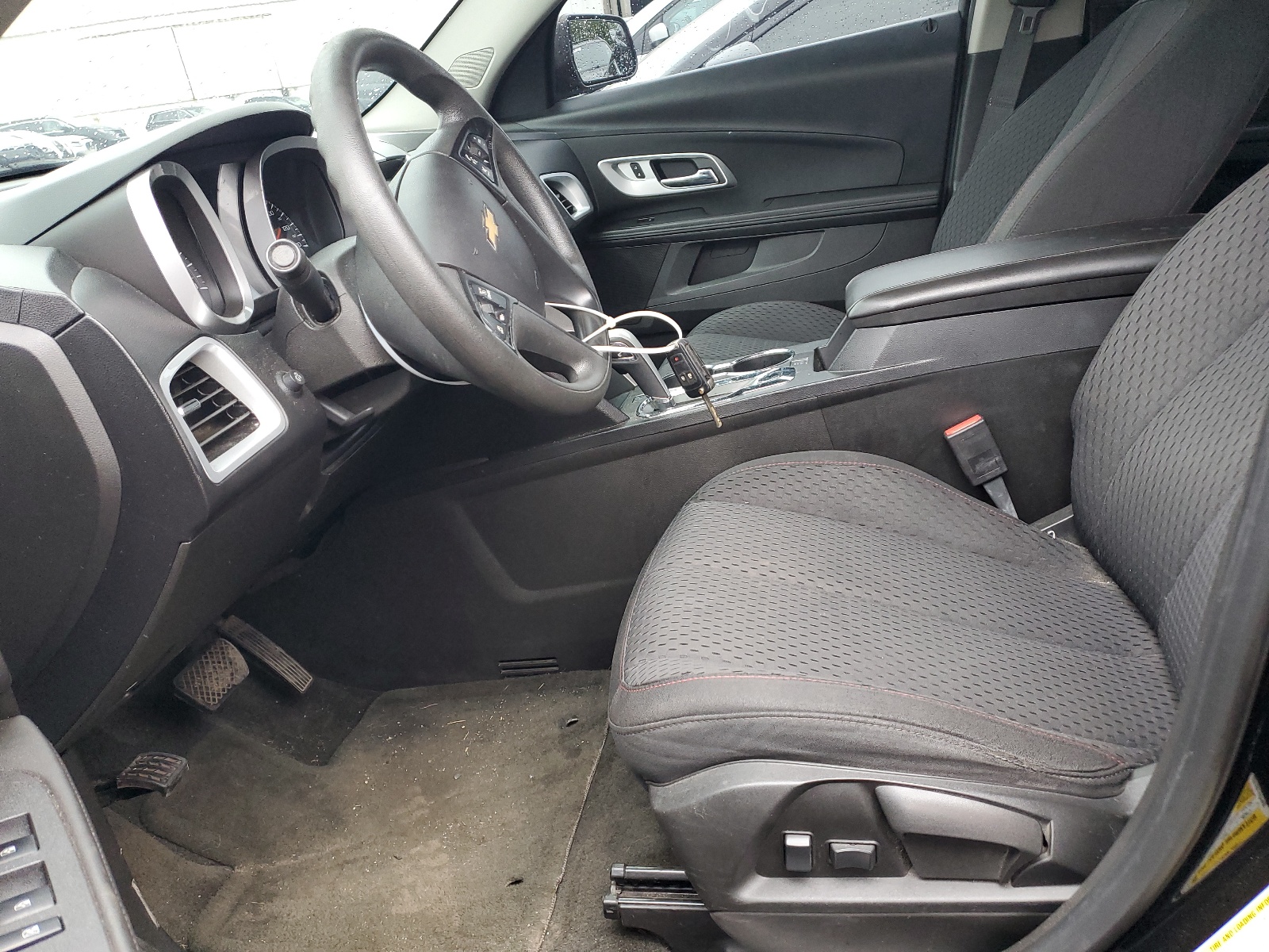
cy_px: 476
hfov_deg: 67.3
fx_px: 953
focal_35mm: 26
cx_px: 634
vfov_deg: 53.1
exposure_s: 1/60.2
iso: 141
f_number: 1.5
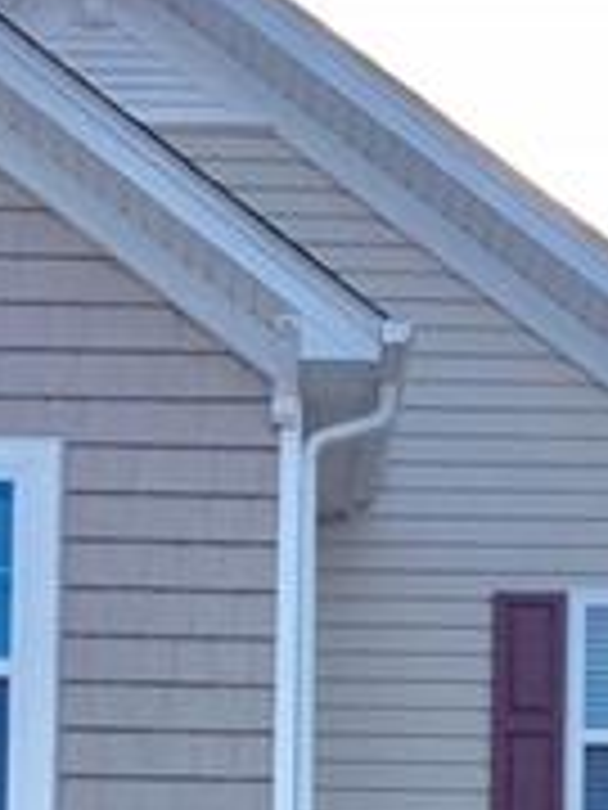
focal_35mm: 124
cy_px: 1467
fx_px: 2904
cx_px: 189
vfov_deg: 14.1
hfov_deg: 11.9
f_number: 2.2
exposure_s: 1/670
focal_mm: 4.15
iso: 32
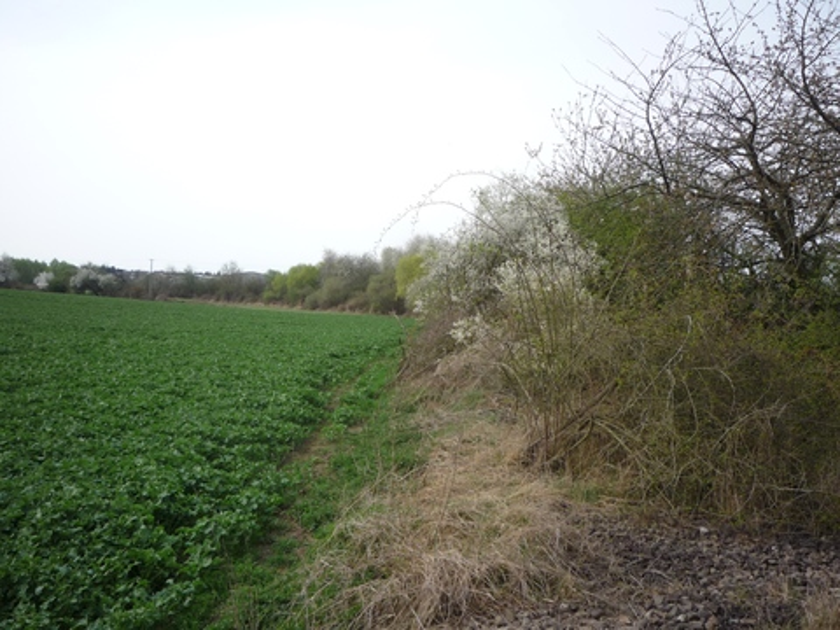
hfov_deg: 56.8
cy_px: 315
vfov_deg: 44.2
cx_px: 420
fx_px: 777
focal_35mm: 32
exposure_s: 1/400
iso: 100
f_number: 4
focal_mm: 5.2
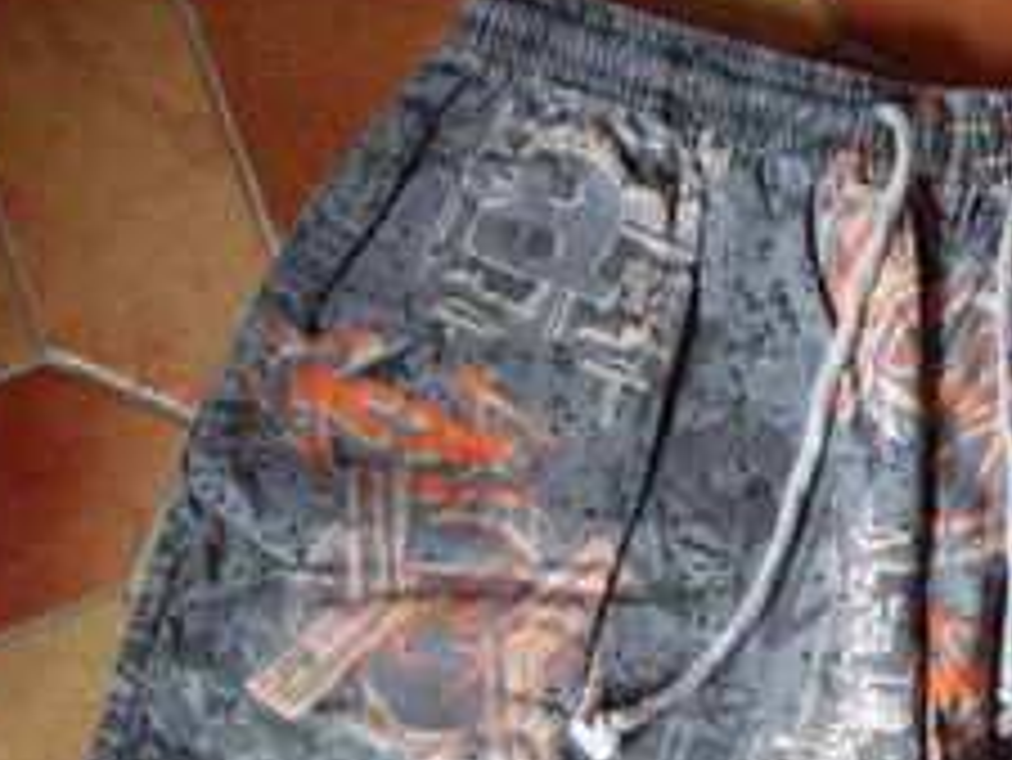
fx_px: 2369
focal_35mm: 81
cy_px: 742
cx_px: 1016
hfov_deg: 23.1
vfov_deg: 17.8
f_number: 2.7
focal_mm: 6.2
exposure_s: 1/30
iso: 200
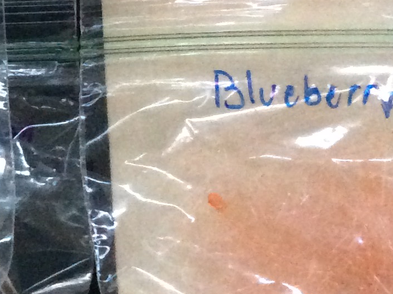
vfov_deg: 12.5
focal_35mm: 117
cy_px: -6
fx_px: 1327
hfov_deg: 15.9
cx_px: -132
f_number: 2.4
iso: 400
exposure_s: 1/15
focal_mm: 3.3
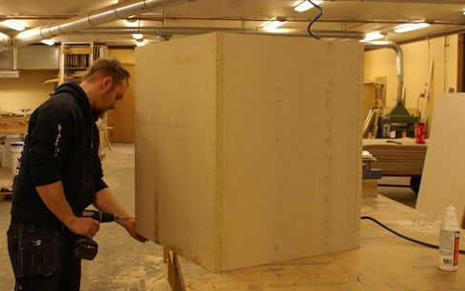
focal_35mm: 44
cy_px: 111
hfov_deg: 45.1
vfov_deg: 29.1
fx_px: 558
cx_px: 191
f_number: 4
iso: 250
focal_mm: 22
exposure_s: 1/40
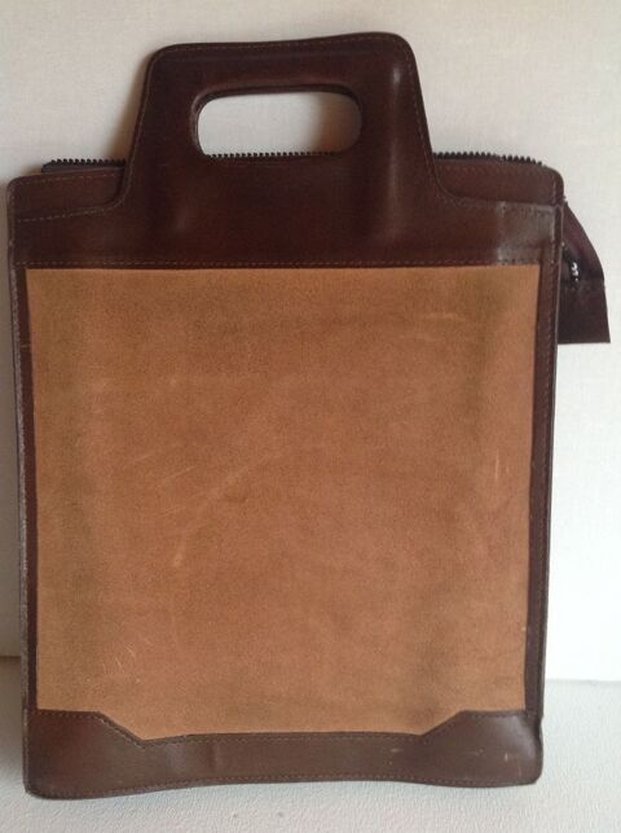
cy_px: 416
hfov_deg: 40.6
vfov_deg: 52.7
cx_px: 310
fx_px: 840
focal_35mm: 35
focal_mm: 4.28
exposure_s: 1/15
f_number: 2.4
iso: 250
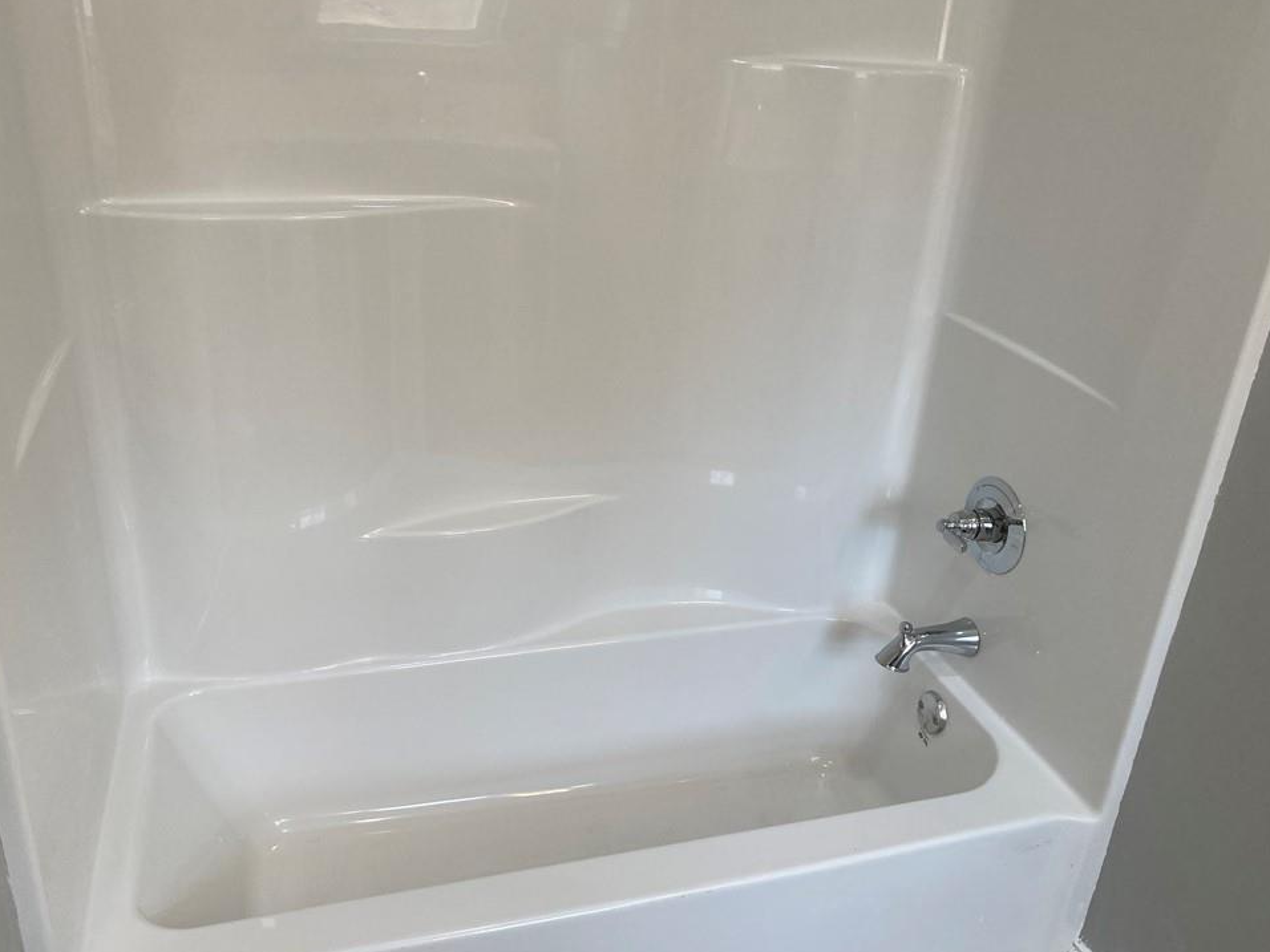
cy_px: 451
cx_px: 624
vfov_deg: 46.8
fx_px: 1101
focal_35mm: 30
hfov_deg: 60.0
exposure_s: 1/120
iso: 64
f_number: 1.8
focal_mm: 3.99
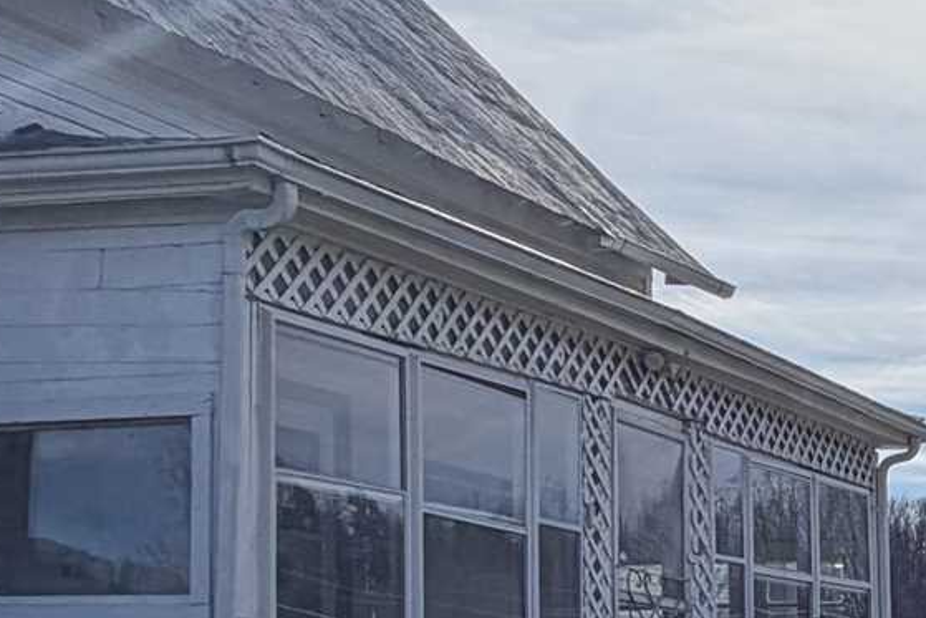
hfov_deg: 24.2
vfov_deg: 16.5
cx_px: 929
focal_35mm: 80
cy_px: 699
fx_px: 2058
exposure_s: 1/1656
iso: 20
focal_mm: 2.22
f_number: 2.2
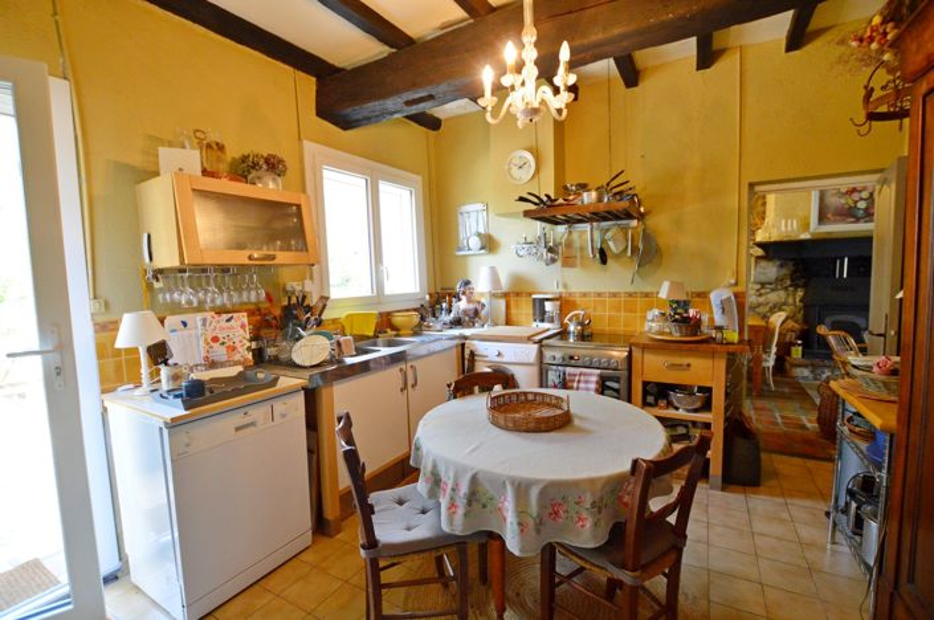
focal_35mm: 15
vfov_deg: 77.2
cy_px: 310
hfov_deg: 100.5
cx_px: 467
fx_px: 389
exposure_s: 1/60
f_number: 3.5
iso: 1100
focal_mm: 10
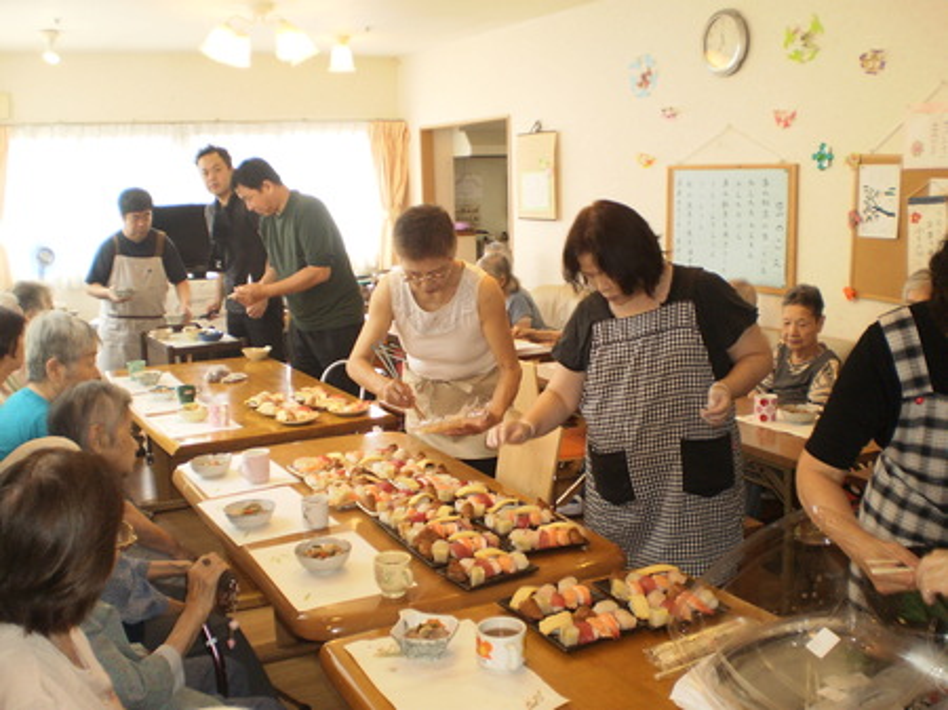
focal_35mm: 36
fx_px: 985
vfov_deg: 39.6
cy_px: 355
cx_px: 474
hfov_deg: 51.4
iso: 125
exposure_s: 1/30
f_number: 3.1
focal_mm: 6.3
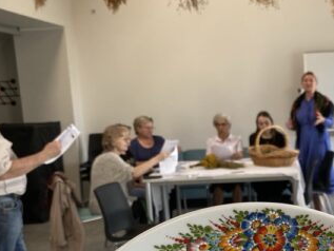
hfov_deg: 29.5
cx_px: 299
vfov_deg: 23.0
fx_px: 608
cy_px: 200
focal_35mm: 63
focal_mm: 4.25
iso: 80
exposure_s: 1/121
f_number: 1.8
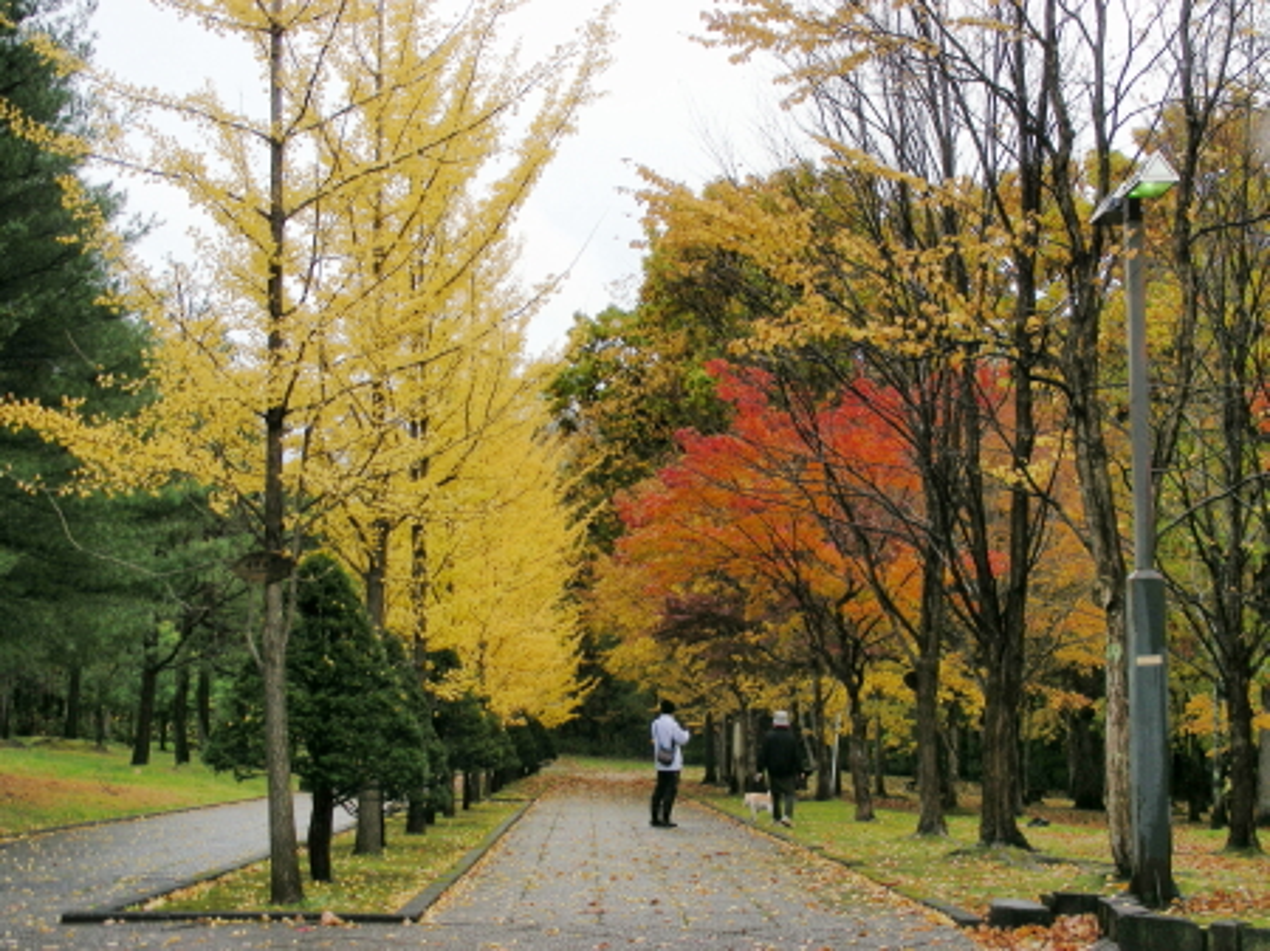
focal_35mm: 58
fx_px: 2127
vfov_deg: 25.2
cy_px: 476
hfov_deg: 33.2
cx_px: 635
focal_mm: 9.7
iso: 50
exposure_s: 1/123
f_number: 4
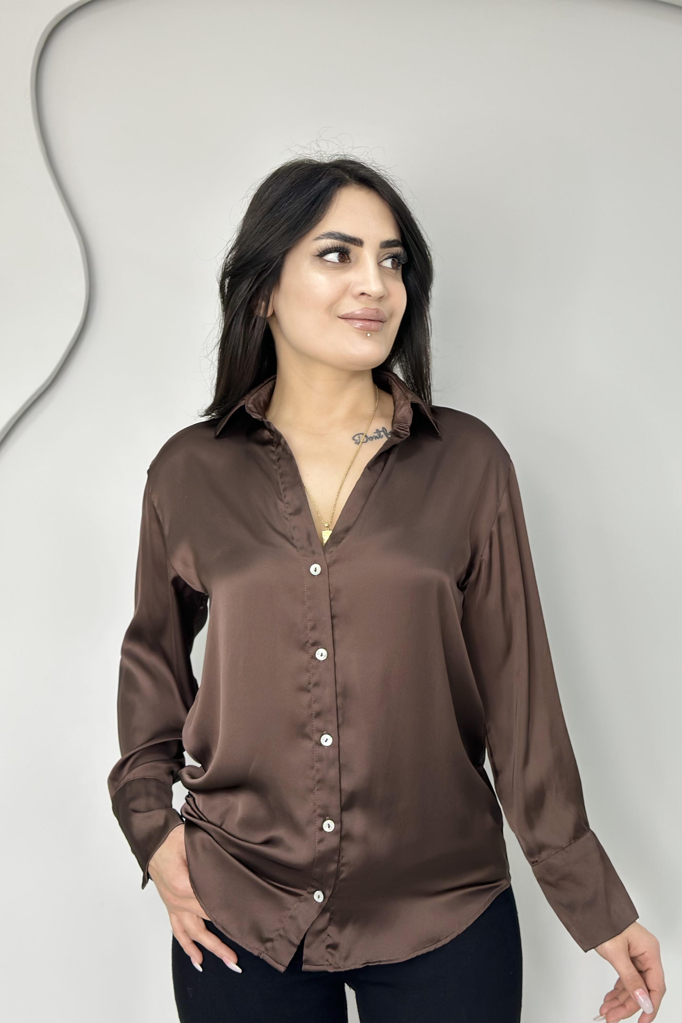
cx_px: 371
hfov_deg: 27.0
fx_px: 1421
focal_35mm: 50
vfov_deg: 39.6
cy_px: 512
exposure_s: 1/50
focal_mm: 6.86
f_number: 1.78
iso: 80
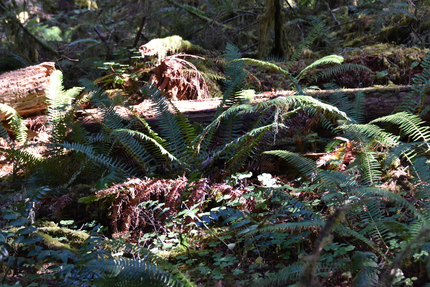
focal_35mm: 98
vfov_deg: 13.9
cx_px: 192
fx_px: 1171
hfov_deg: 20.8
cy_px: 98
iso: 2800
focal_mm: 72
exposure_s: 1/160
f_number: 5
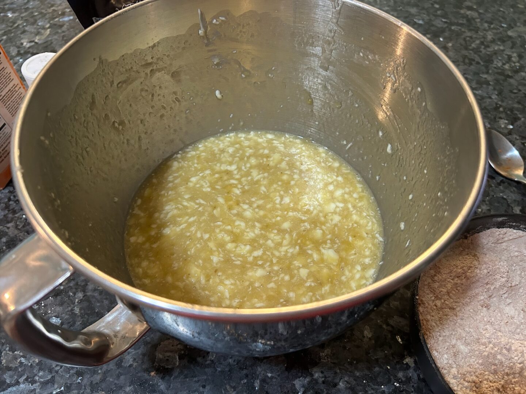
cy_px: 197
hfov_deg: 67.3
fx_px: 395
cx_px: 263
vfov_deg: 53.1
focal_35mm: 26
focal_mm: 5.7
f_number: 1.5
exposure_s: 1/60
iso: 320
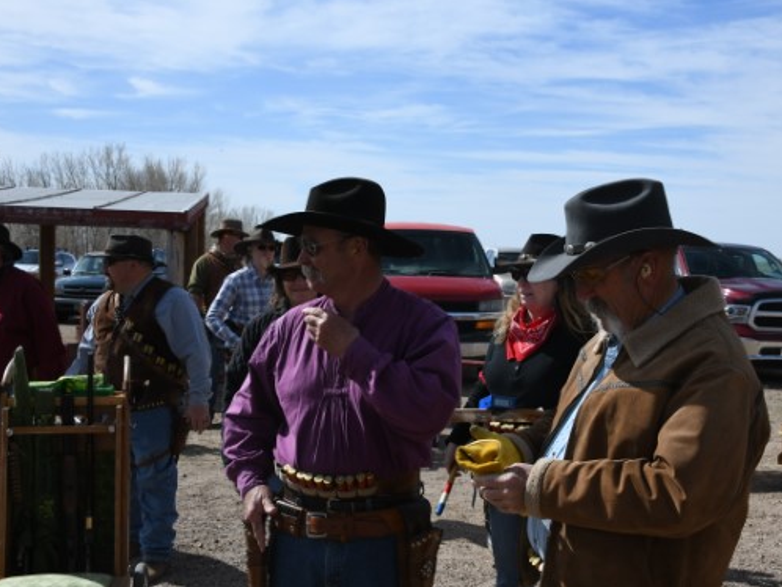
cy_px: 317
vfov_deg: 29.1
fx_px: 1130
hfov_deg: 38.1
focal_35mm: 50
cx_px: 429
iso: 400
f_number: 13
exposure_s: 1/640
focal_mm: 36
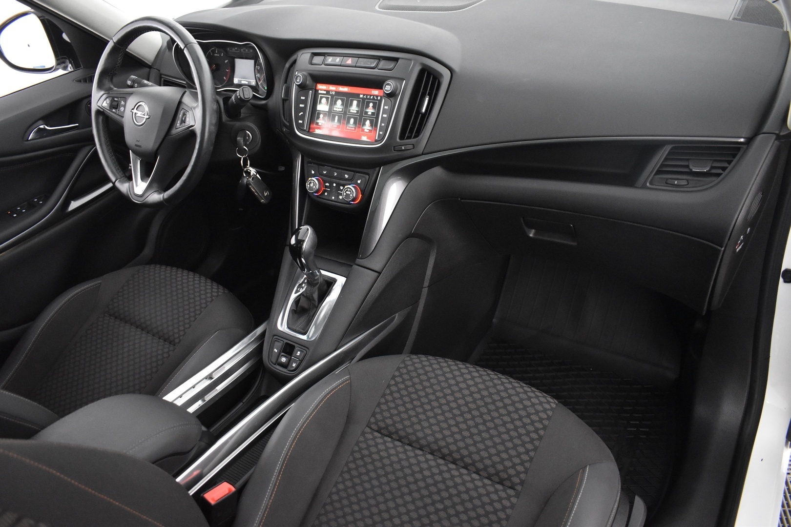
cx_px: 396
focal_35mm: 27
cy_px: 264
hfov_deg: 67.4
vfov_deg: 47.9
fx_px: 593
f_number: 3.5
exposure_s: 1/25
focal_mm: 18
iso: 3200
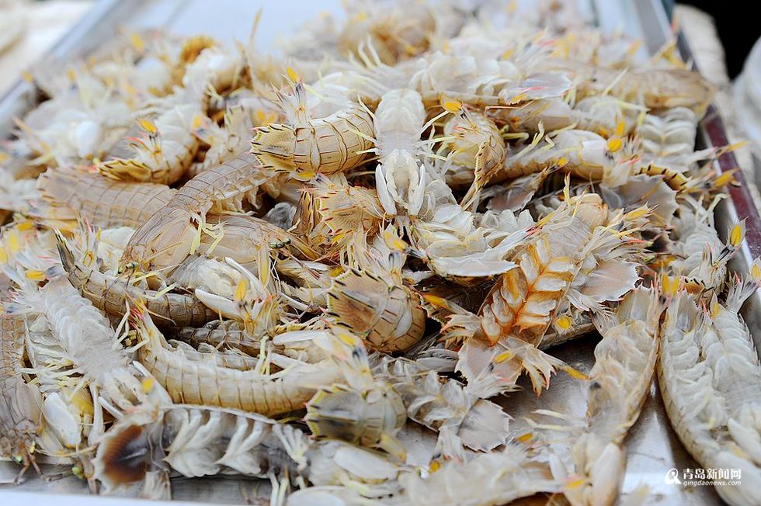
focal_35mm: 48
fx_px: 1014
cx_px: 380
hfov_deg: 41.1
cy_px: 253
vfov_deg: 28.0
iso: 400
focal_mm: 48
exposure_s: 1/250
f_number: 5
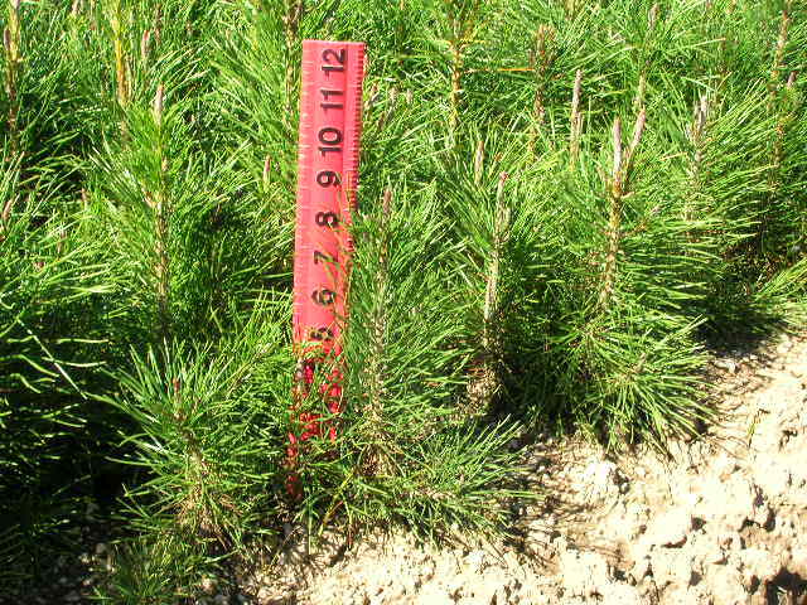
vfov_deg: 25.2
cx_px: 404
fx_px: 1352
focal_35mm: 58
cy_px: 302
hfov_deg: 33.2
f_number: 5.9
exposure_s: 1/65.4
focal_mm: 9.7
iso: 50
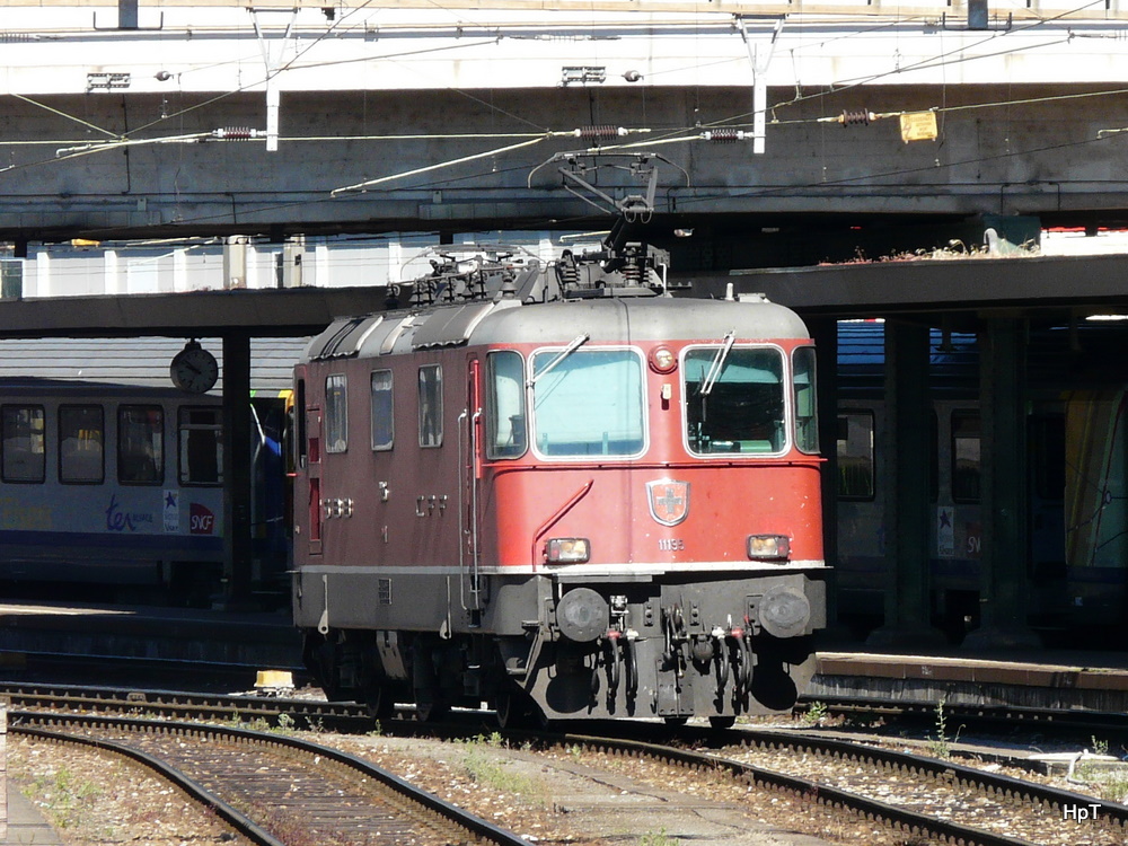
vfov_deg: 6.4
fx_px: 7625
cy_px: 423
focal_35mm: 234
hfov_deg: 8.5
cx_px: 564
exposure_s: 1/250
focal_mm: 38.4
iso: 100
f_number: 5.6
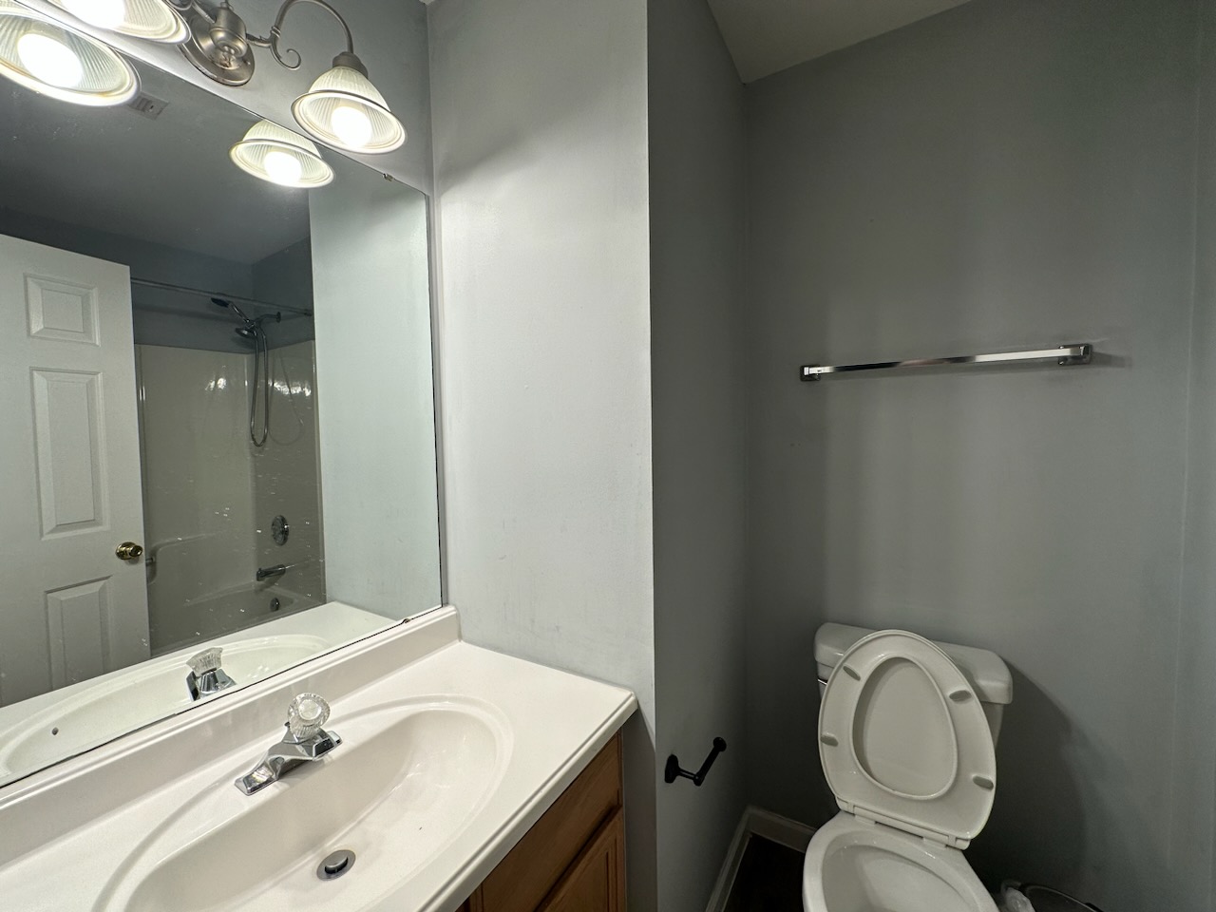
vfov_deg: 85.7
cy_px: 456
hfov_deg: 102.1
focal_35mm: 14
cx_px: 608
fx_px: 492
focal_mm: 2.22
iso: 50
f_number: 2.2
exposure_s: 1/120
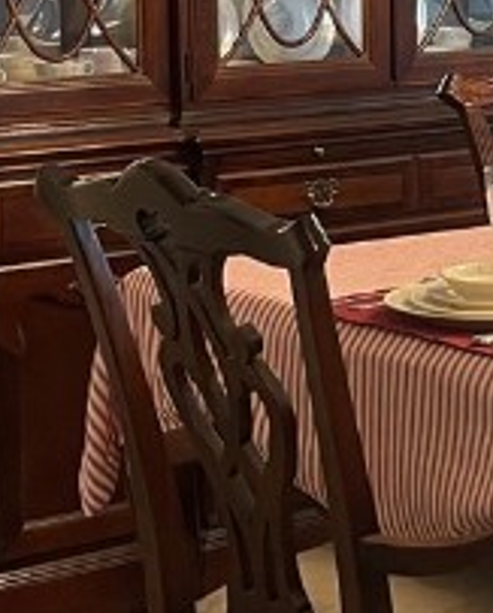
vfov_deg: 15.5
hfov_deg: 12.0
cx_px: 735
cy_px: 88
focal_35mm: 123
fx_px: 2238
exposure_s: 1/60
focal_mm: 5.1
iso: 100
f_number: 1.6
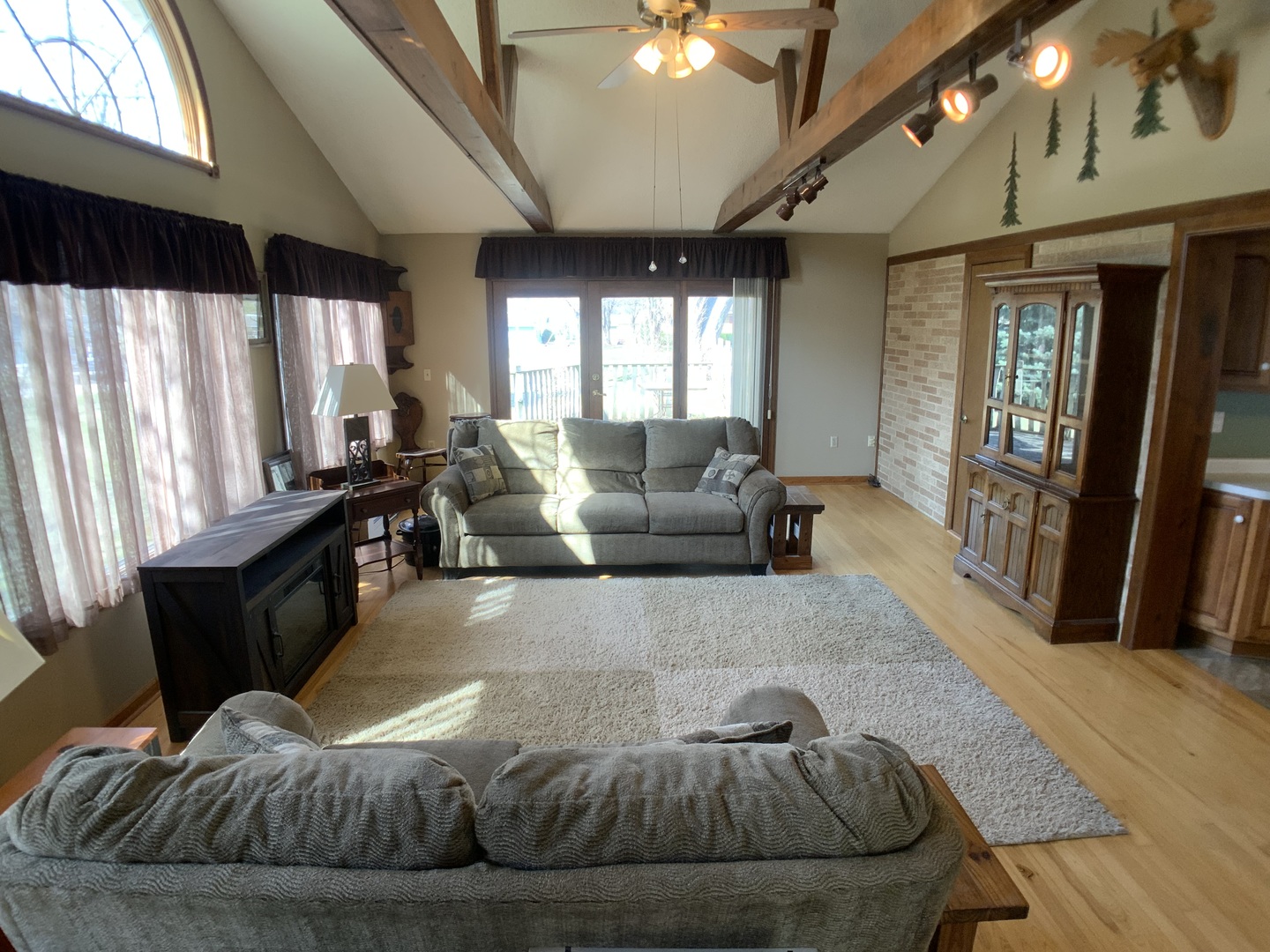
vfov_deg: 48.2
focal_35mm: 29
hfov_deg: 61.7
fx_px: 1064
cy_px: 476
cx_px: 635
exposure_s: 1/60
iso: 50
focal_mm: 3
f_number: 1.8
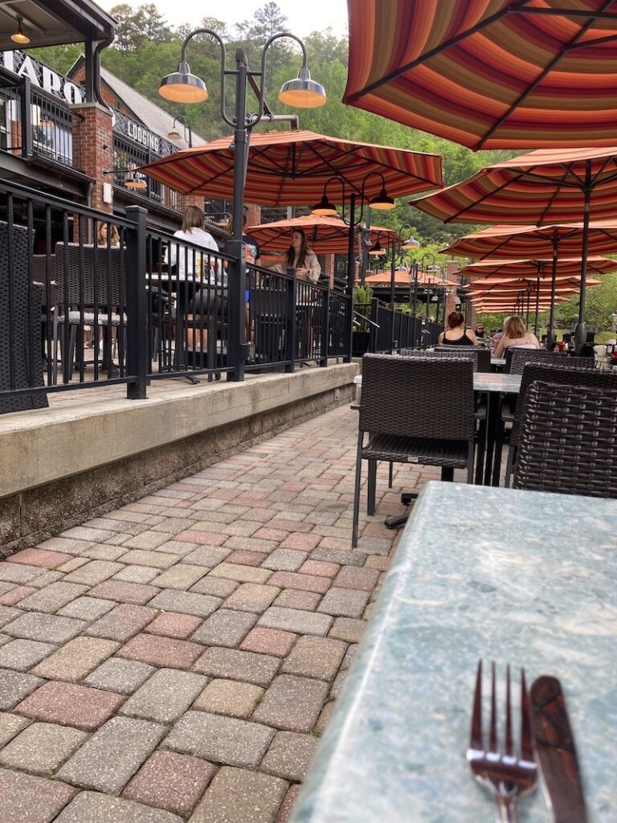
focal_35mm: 26
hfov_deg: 53.1
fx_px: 618
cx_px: 308
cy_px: 412
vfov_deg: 67.3
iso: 40
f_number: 1.8
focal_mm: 4.25
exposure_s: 1/122
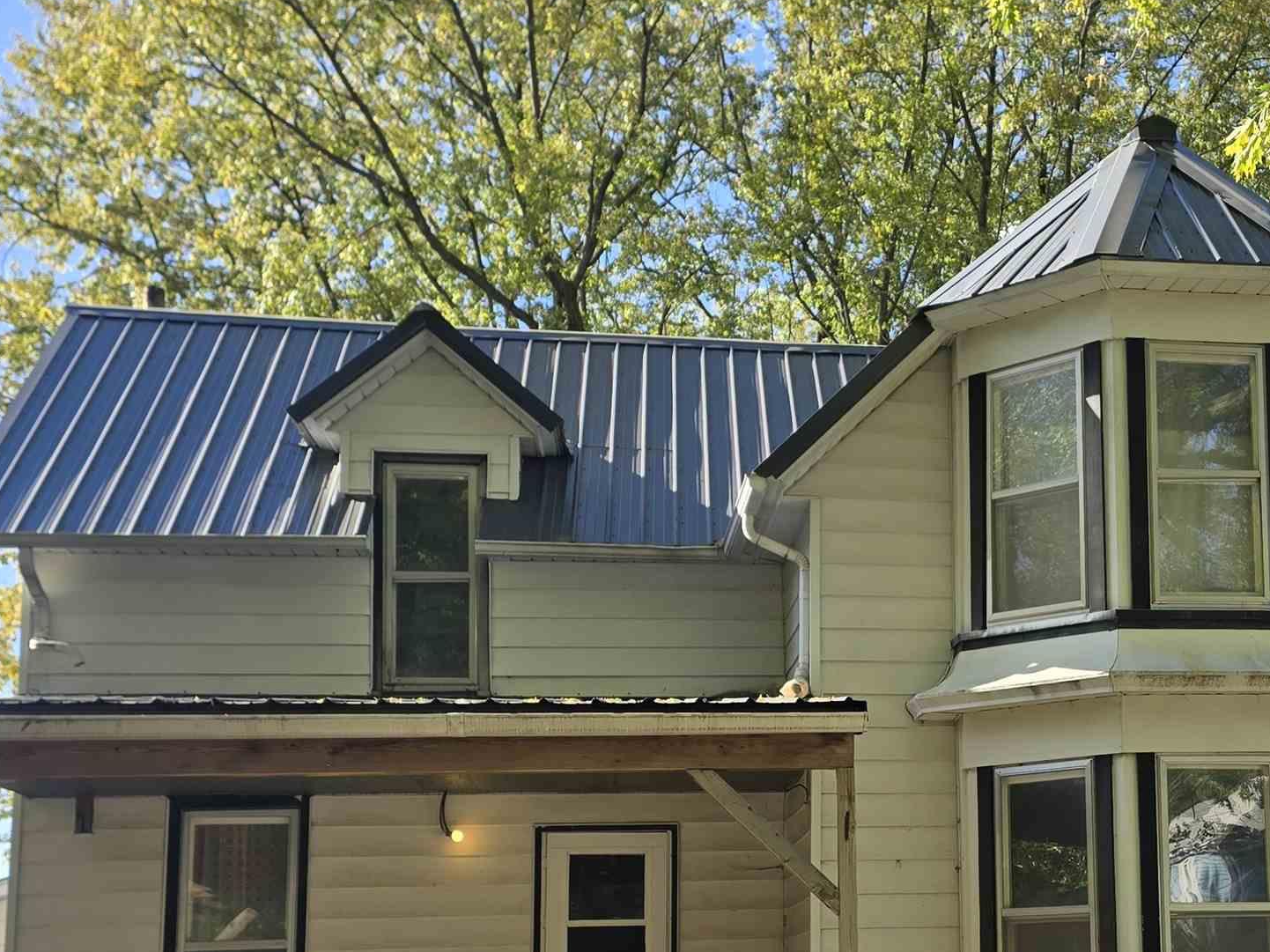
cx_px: 966
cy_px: 739
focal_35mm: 49
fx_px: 1797
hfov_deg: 37.9
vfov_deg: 29.1
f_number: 1.7
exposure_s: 1/451
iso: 12
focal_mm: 6.3
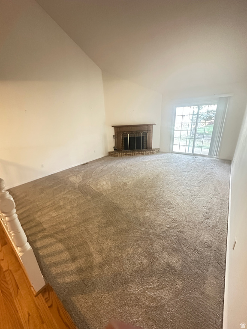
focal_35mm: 14
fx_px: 133
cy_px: 164
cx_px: 124
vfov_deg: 102.1
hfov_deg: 85.7
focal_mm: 2.22
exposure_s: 1/40
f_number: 2.2
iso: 1000
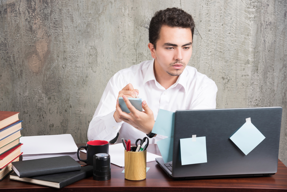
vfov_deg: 17.5
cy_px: 96
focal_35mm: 78
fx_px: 622
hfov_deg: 26.0
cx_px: 144
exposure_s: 1/100
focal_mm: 78
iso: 250
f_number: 8
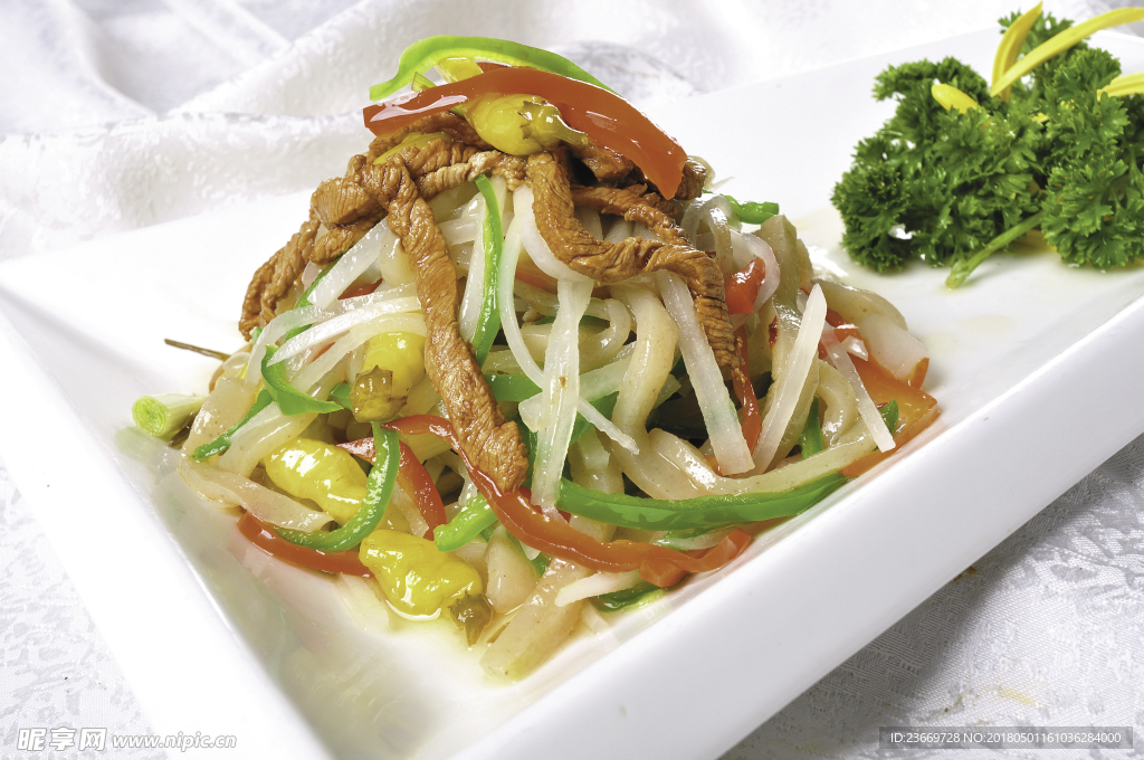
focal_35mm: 52
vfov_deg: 25.7
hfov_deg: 37.9
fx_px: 1666
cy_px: 380
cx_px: 572
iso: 200
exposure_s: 1/160
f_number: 14
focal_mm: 35
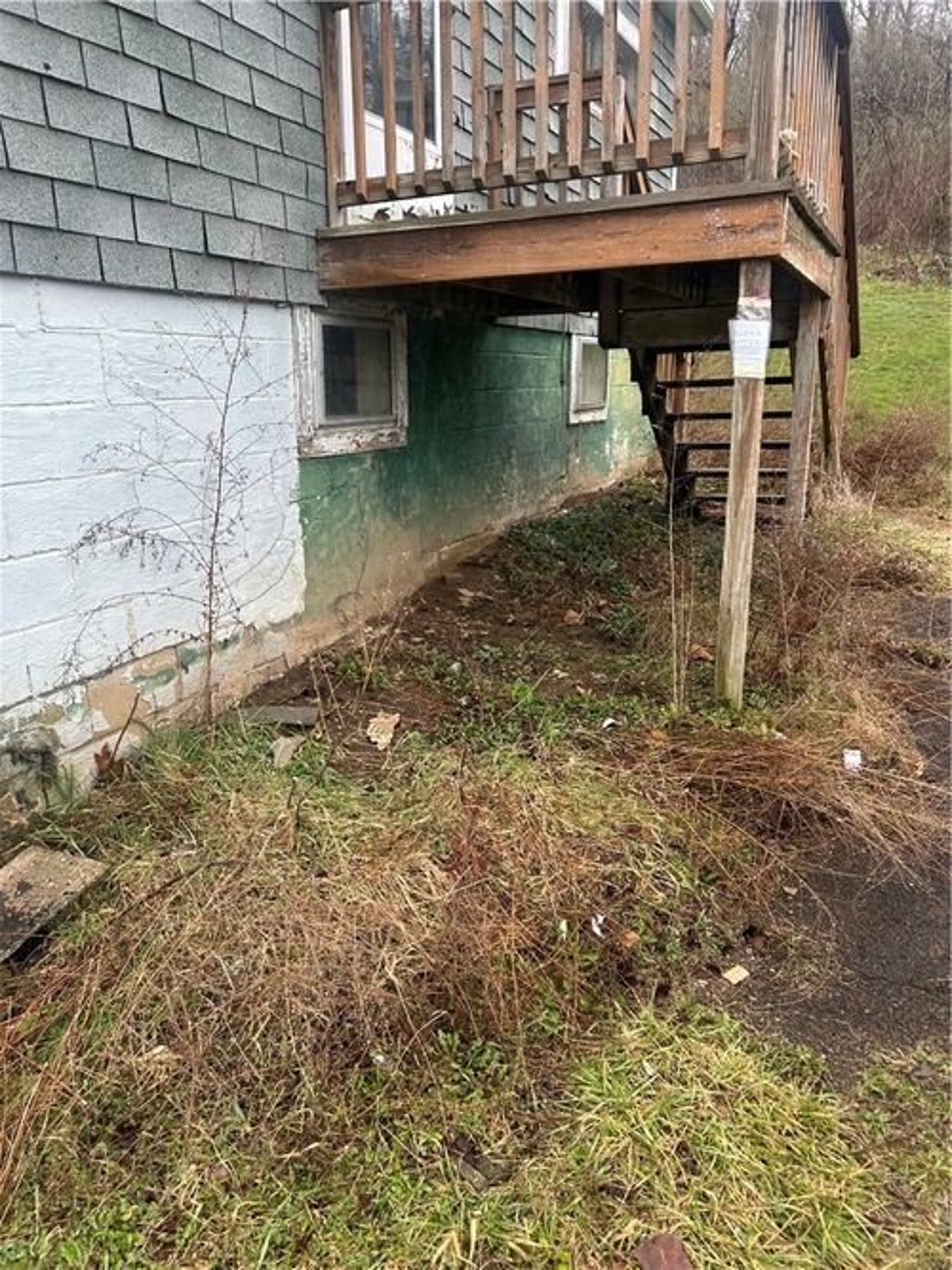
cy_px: 635
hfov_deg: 53.0
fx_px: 954
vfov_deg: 67.3
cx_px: 476
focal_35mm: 26
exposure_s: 1/249
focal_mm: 5.7
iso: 40
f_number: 1.5
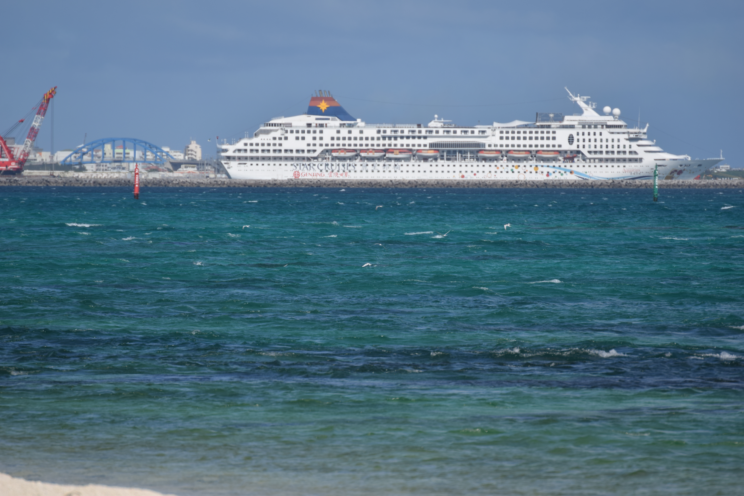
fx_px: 9299
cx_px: 372
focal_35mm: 450
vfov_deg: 3.1
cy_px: 248
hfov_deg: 4.6
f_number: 5.6
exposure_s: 1/1250
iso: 125
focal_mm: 300
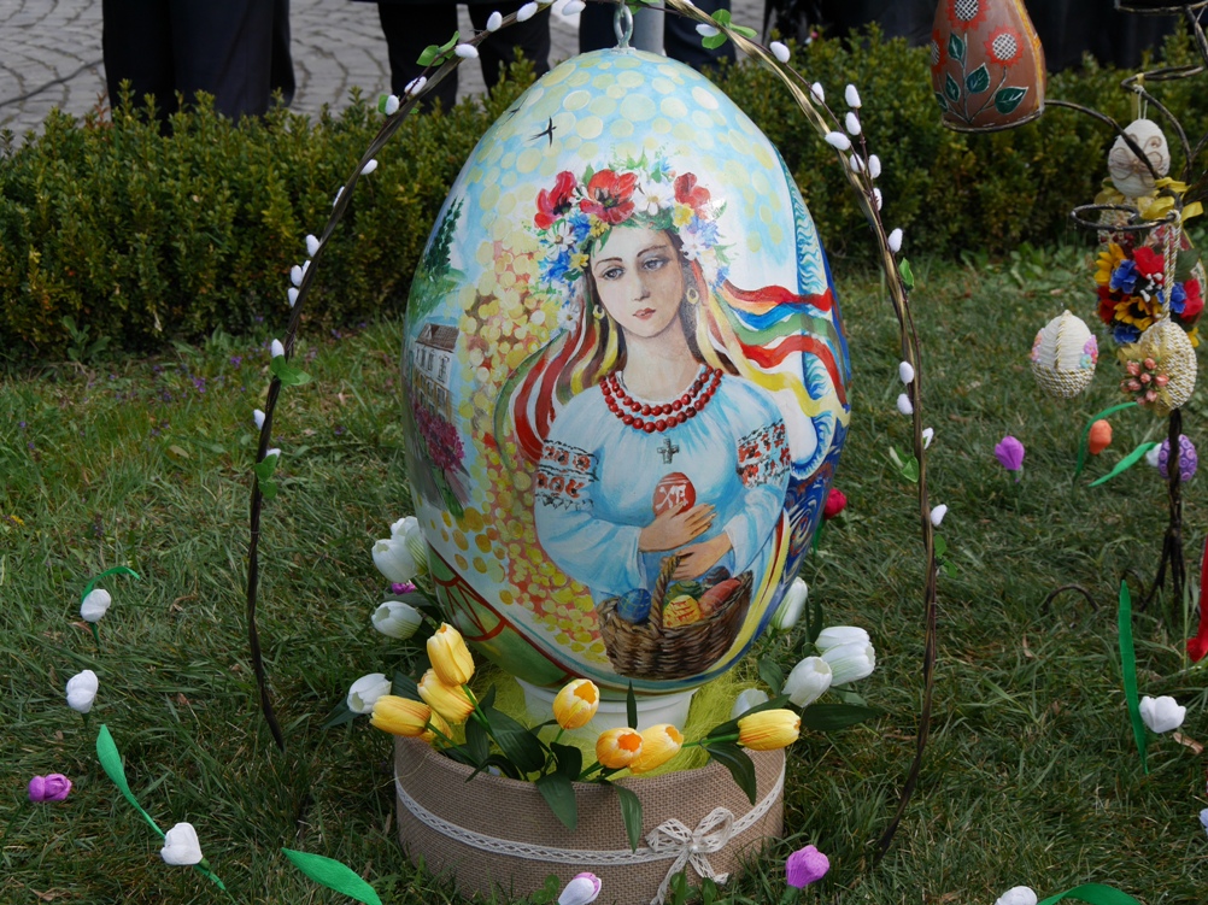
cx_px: 604
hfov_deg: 30.3
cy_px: 452
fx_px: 2233
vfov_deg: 22.9
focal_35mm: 64
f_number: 5
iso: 200
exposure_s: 1/640
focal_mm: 32
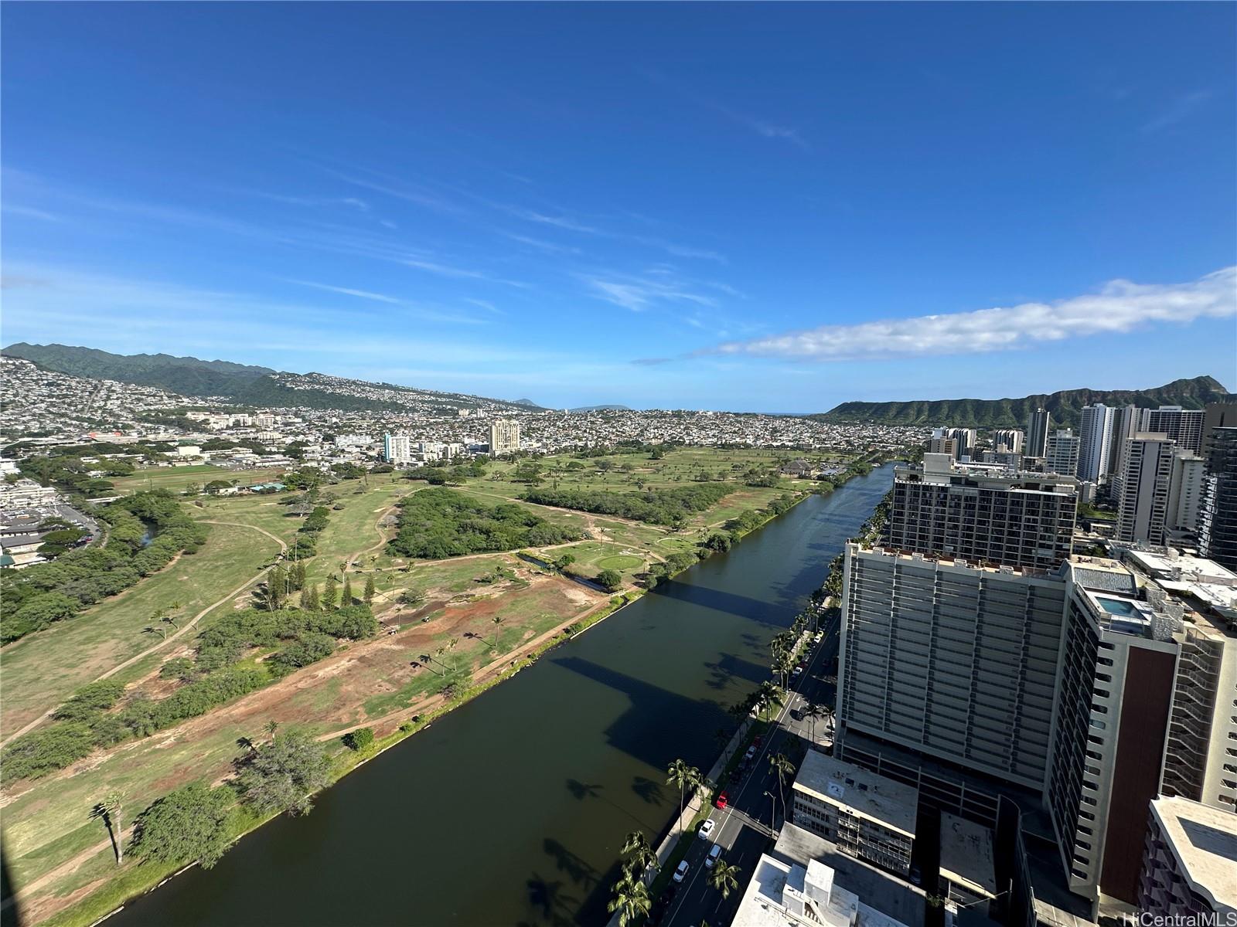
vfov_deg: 85.7
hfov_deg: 102.1
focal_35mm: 14
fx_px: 500
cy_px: 464
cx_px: 618
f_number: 2.2
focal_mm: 2.22
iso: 50
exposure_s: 1/2304
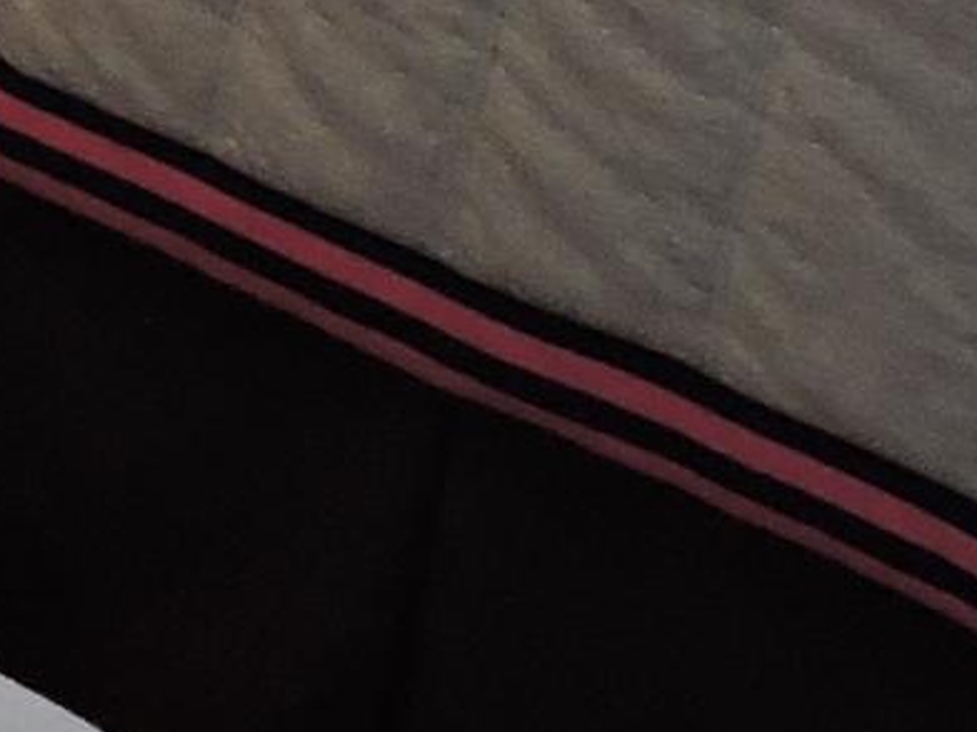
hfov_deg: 7.1
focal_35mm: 253
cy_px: -1237
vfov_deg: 5.6
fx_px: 7138
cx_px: -1724
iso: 320
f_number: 3.2
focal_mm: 5.9
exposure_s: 1/50
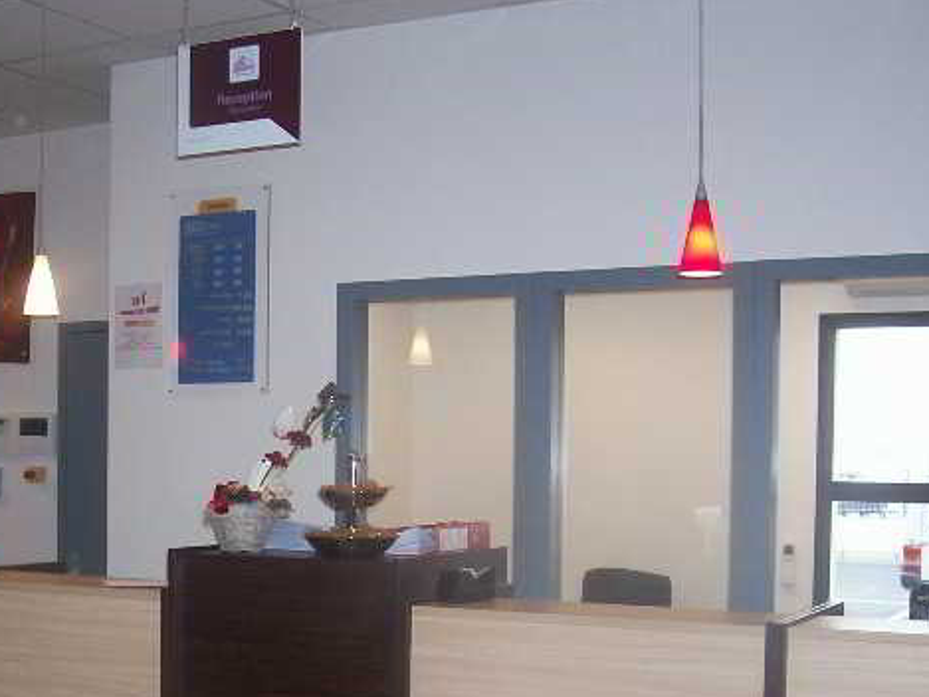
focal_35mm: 58
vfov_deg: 24.8
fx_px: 1557
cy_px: 556
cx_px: 289
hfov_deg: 32.9
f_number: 2.7
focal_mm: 5.6
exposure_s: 1/112
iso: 140
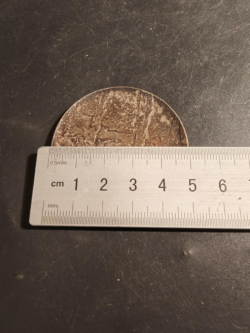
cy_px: 166
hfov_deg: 58.9
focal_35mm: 23
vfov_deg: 73.9
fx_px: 221
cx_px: 125
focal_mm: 2.32
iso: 160
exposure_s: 1/50
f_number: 2
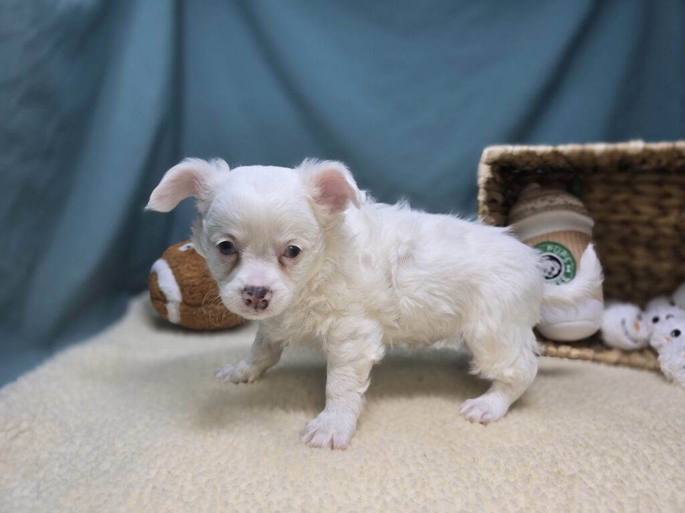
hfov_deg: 73.9
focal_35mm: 23
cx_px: 342
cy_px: 256
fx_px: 455
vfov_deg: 58.9
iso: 40
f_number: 1.7
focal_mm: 6.3
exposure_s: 1/120
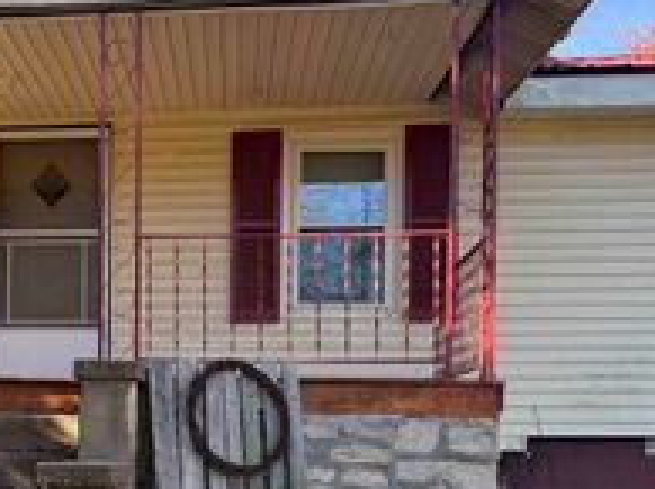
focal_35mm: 62
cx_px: 98
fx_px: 1172
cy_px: 379
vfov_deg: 23.3
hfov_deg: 30.2
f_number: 1.78
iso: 100
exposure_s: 1/671
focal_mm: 6.76
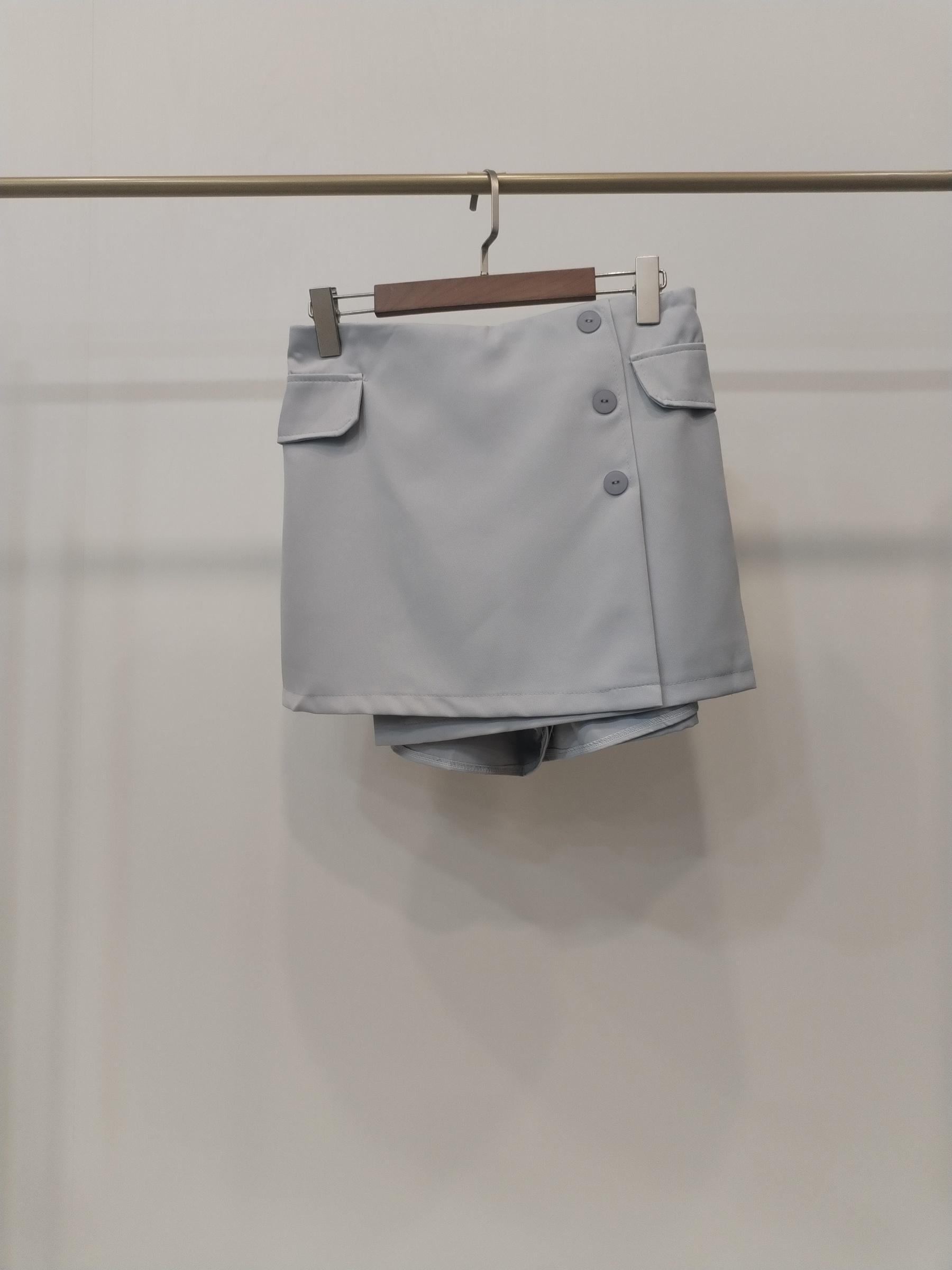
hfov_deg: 48.2
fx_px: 1063
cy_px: 635
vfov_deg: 61.7
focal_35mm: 29
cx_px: 476
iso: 253
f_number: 1.8
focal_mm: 4.75
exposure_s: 1/60
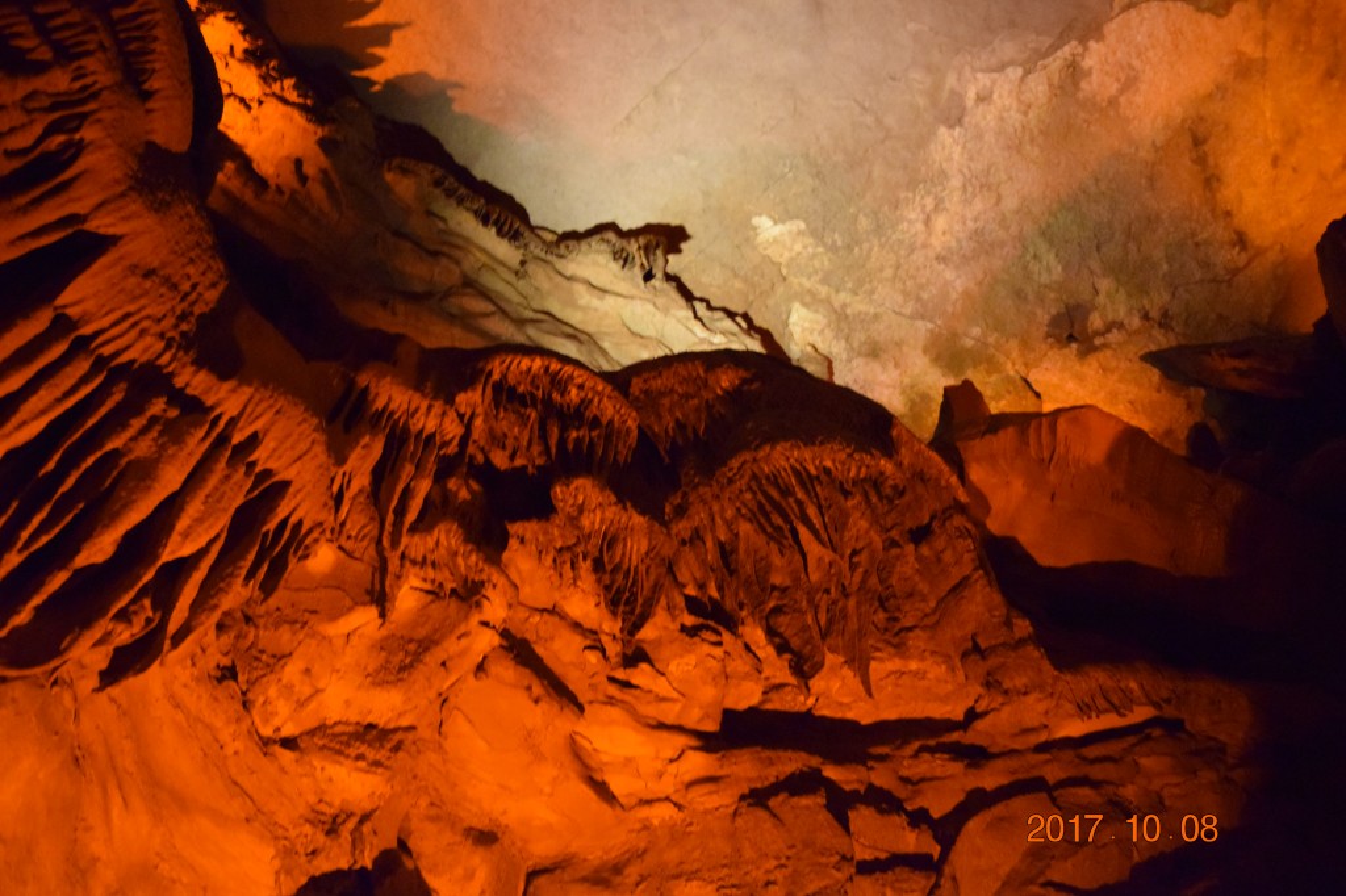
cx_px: 673
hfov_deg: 67.4
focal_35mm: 27
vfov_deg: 47.9
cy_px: 448
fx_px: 1009
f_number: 3.5
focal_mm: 18
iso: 6400
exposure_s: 1/8
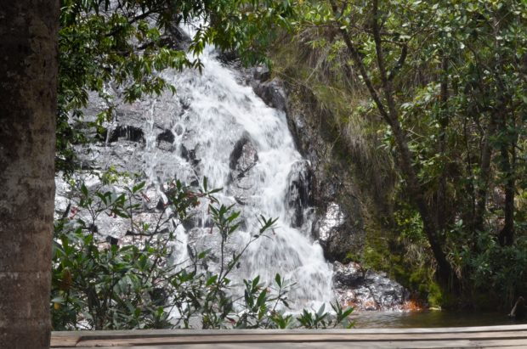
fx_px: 1206
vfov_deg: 16.5
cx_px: 264
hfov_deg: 24.7
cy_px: 174
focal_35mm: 82
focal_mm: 55
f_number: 16
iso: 100
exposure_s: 1/30
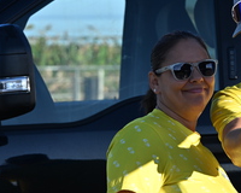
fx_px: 2389
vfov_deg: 4.6
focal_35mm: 335
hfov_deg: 5.7
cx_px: 278
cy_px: 67
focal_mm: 130
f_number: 8
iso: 200
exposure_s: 1/320
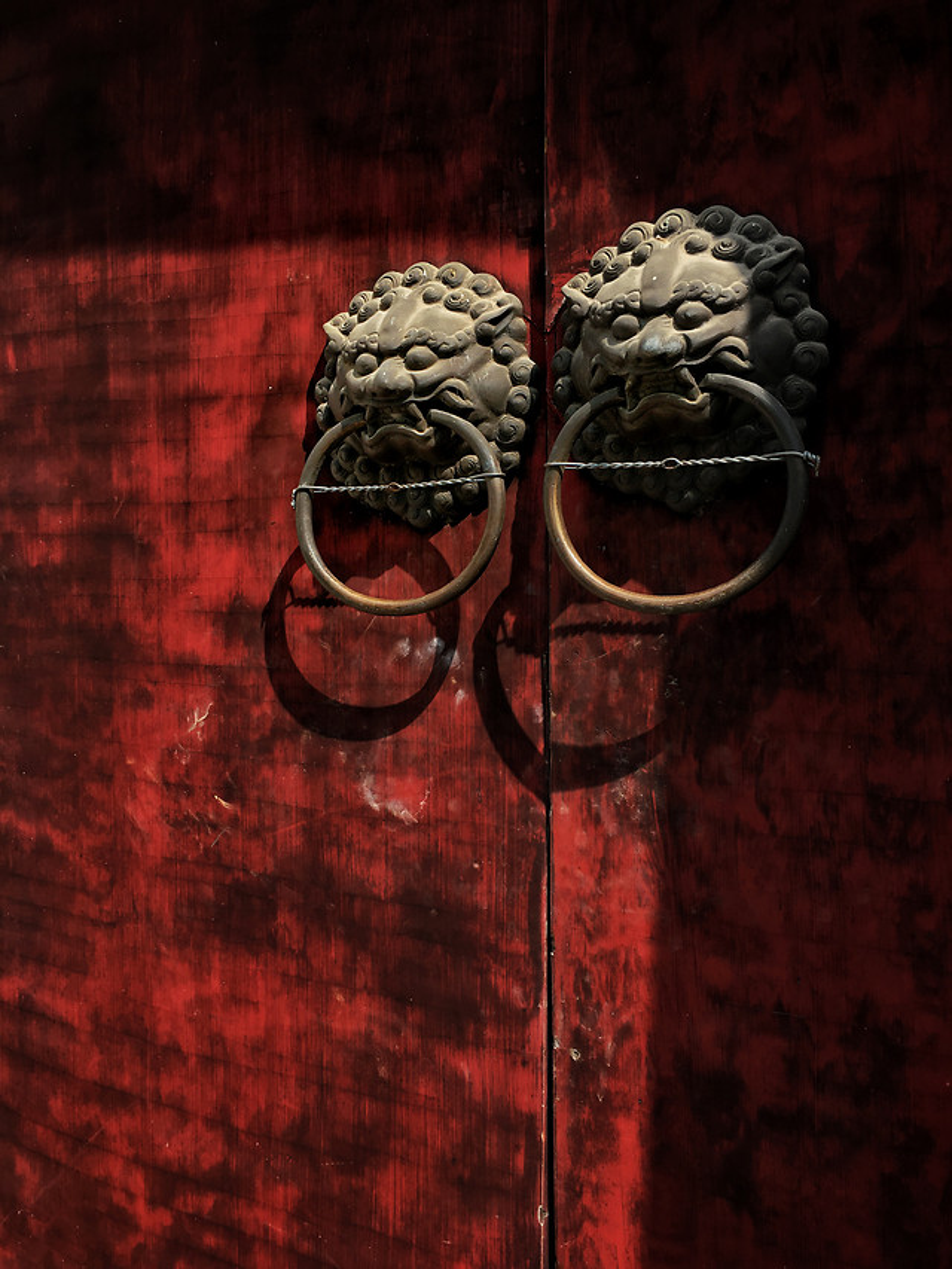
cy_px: 634
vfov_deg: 61.7
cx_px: 476
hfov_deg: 48.2
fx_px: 1063
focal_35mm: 29
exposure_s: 1/657
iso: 25
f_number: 2.2
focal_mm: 4.15
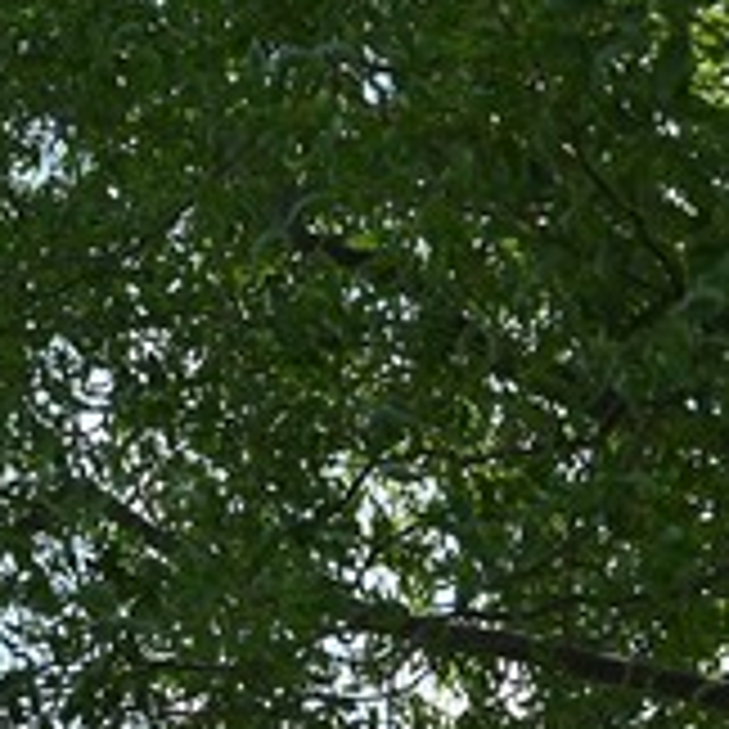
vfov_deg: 16.1
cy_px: 1006
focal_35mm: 101
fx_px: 2406
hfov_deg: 13.3
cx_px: -968
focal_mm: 24
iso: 1000
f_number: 4
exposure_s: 1/4000
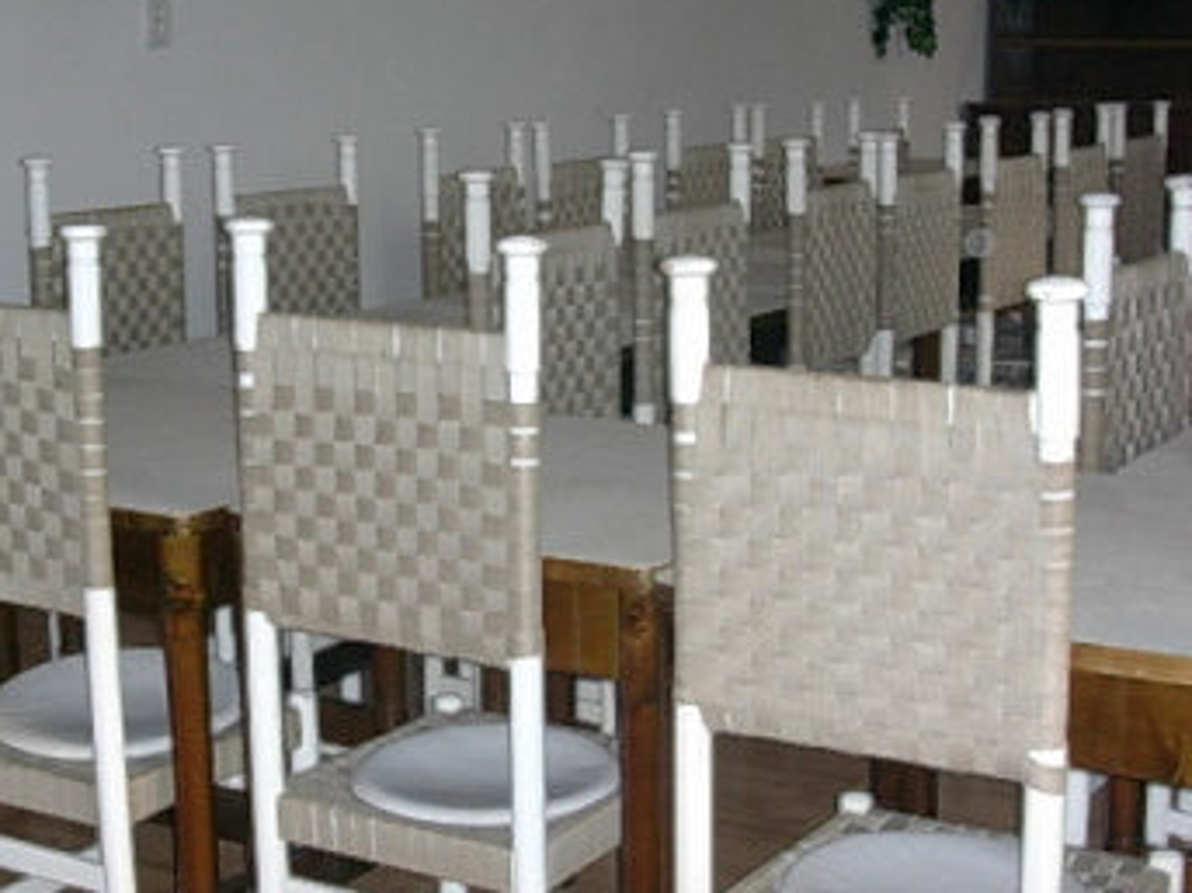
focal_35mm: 63
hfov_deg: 30.7
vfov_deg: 23.3
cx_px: 636
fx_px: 2169
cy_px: 434
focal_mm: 6.7
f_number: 2.9
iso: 70
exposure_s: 1/64
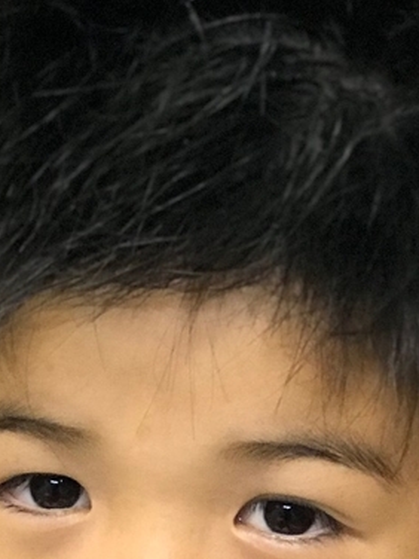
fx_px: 2937
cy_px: 522
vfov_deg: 10.8
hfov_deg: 8.1
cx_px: 97
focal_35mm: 182
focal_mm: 6.6
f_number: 2.8
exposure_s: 1/59
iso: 320
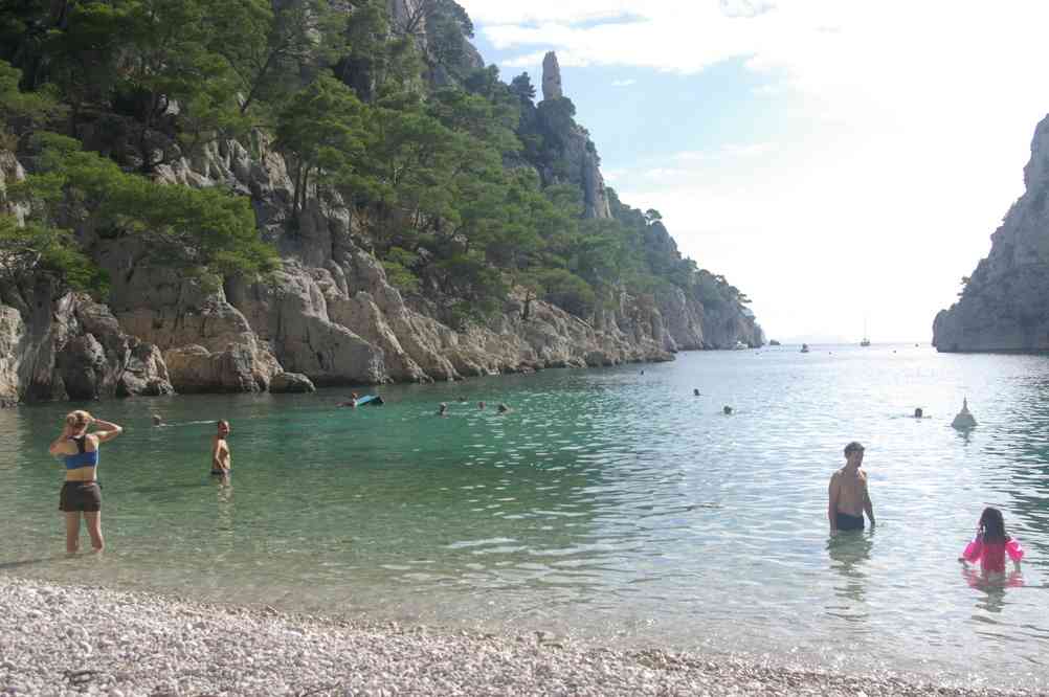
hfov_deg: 53.2
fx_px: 1048
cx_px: 524
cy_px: 348
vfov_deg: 36.8
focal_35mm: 36
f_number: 8
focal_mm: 24
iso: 100
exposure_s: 1/180
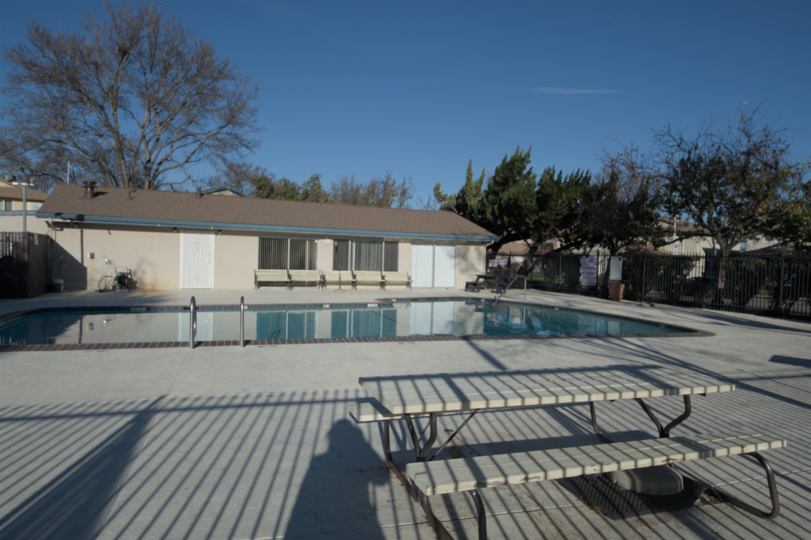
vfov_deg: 53.1
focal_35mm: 24
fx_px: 540
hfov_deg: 73.8
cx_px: 406
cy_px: 270
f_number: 11
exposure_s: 1/500
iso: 100
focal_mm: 16
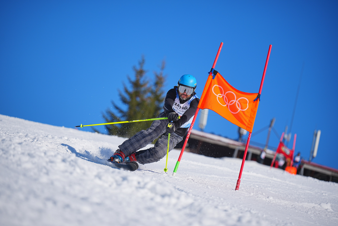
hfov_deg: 14.3
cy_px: 113
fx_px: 1352
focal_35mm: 144
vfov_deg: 9.5
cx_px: 169
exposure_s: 1/4000
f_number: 2.8
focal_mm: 144
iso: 100
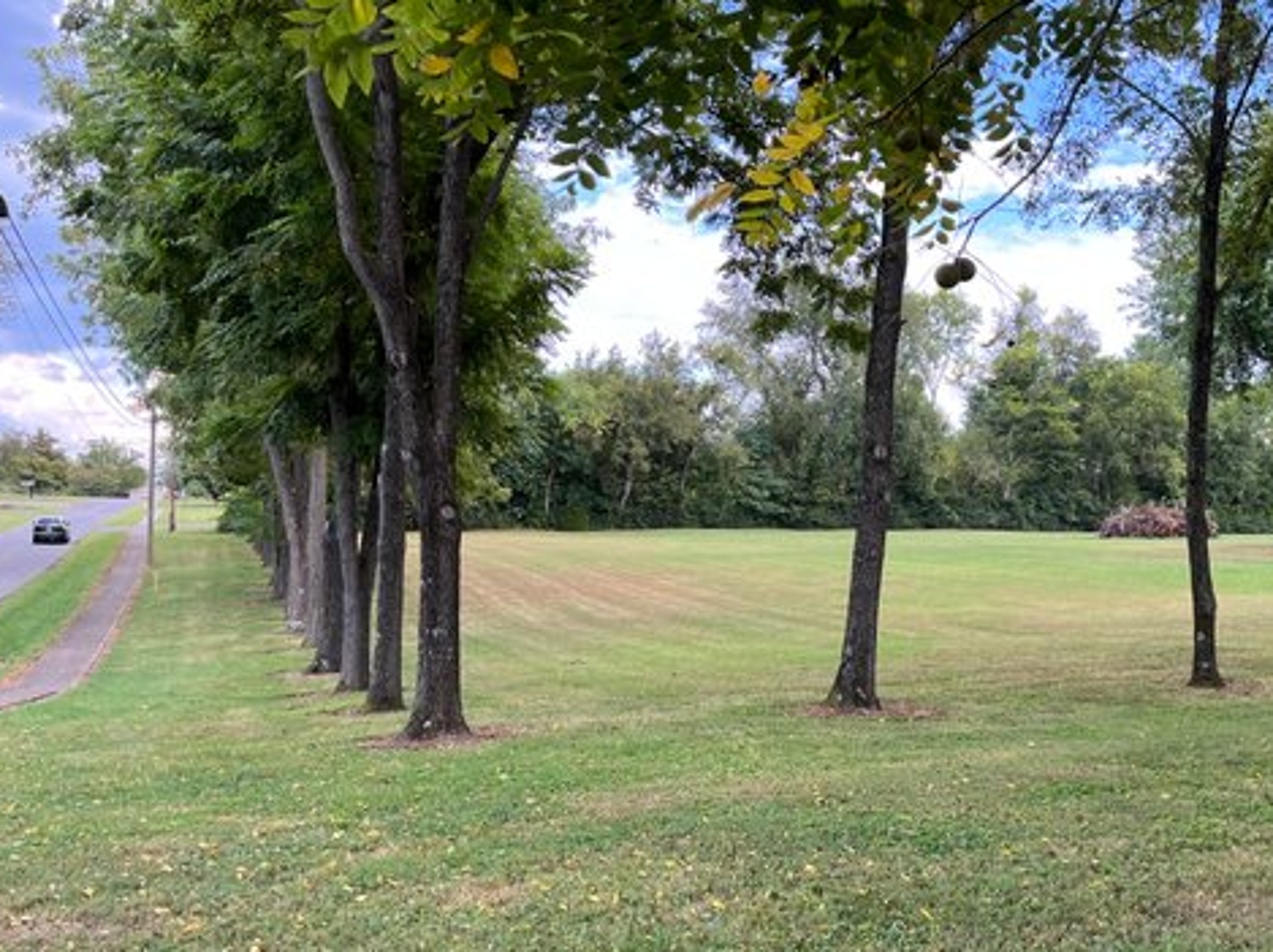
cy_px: 576
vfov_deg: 40.4
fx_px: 1286
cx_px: 816
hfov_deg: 52.0
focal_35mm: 35
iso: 50
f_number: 1.6
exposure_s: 1/296
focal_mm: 5.1
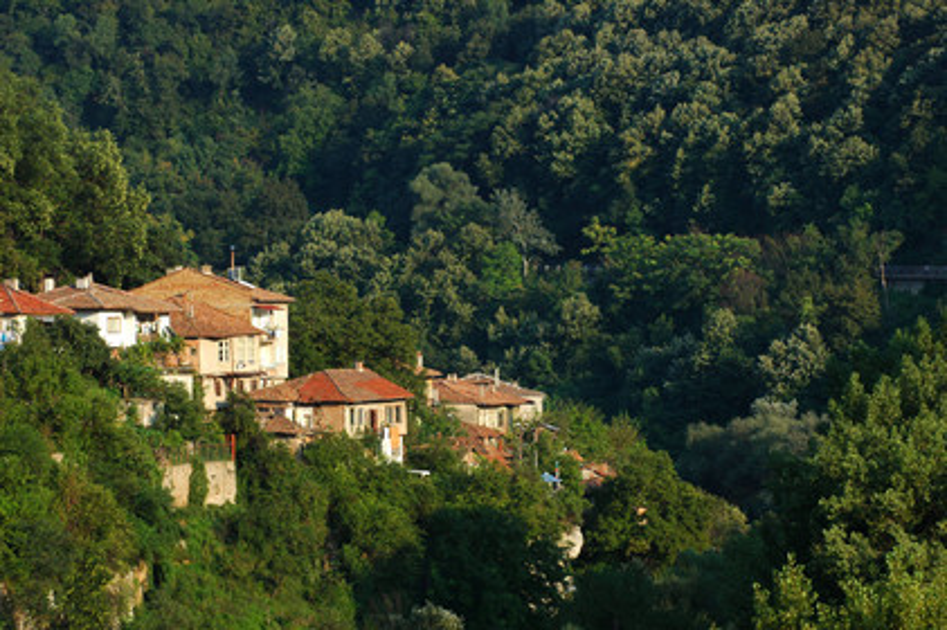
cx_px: 474
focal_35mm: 225
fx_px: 5914
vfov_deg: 6.1
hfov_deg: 9.2
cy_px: 315
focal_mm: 150
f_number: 7.1
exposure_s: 1/250
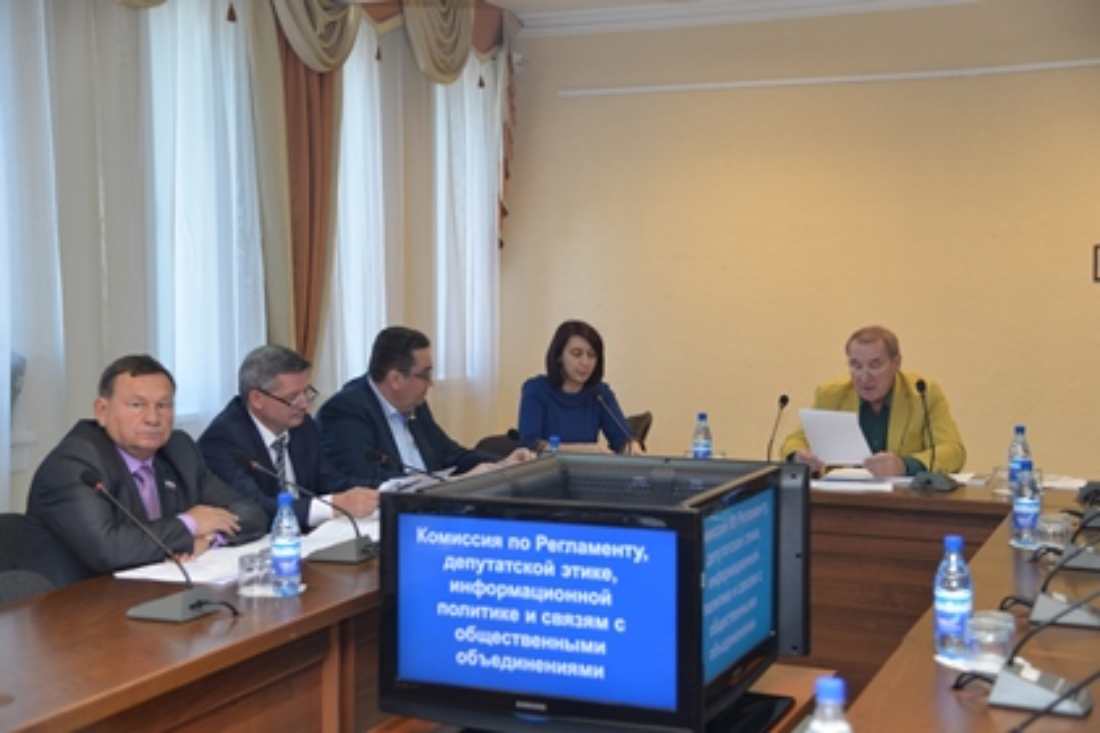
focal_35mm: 50
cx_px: 550
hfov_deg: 39.6
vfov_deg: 27.0
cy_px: 366
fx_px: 1528
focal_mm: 50
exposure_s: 1/60
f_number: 4
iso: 400
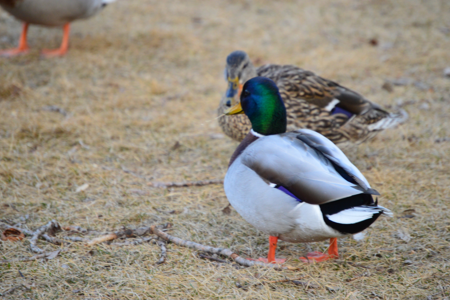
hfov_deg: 6.8
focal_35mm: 301
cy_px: 150
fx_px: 3762
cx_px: 226
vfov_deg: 4.6
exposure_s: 1/80
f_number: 5.6
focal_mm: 200
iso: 800
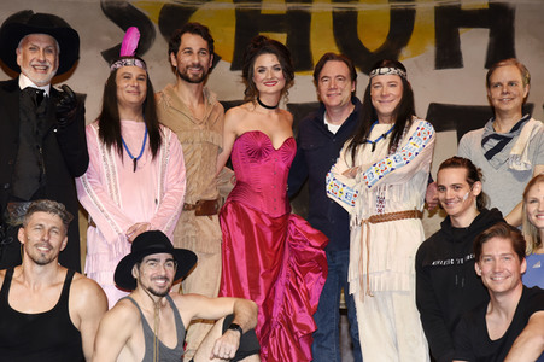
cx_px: 272
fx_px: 1812
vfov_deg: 11.4
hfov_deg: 17.1
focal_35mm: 120
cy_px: 181
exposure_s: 1/125
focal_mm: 120
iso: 640
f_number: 6.3
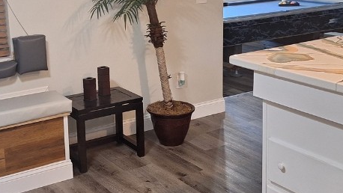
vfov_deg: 21.4
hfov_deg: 37.2
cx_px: 170
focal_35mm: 56
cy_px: 64
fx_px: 509
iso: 125
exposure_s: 1/40
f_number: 1.8
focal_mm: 5.54
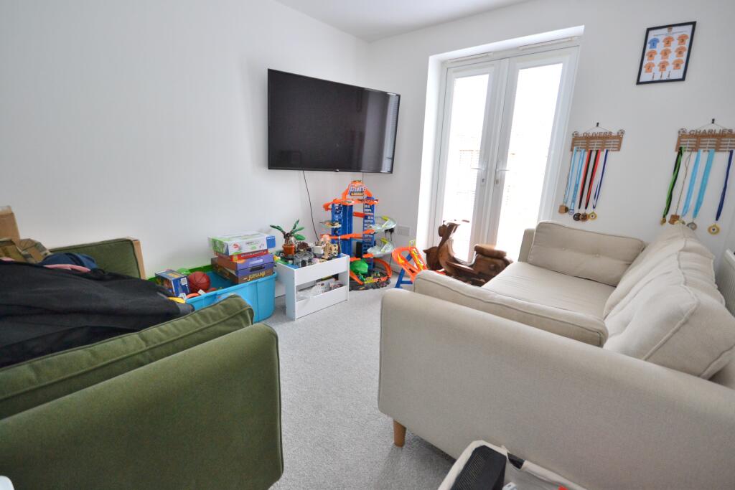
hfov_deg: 100.4
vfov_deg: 77.3
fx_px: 306
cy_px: 245
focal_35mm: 15
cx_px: 368
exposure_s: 1/60
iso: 900
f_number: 4
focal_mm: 10
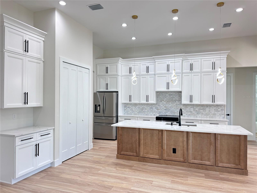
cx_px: 128
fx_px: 178
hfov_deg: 71.6
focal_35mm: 24
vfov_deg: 56.8
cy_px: 96
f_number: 1.78
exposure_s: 1/60
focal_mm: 6.86
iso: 125
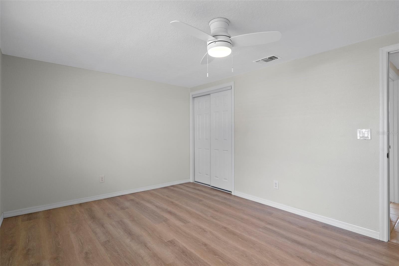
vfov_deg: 70.4
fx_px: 188
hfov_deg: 93.3
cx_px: 200
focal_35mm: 17
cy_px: 133
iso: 320
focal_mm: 17
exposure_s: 1/3
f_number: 8
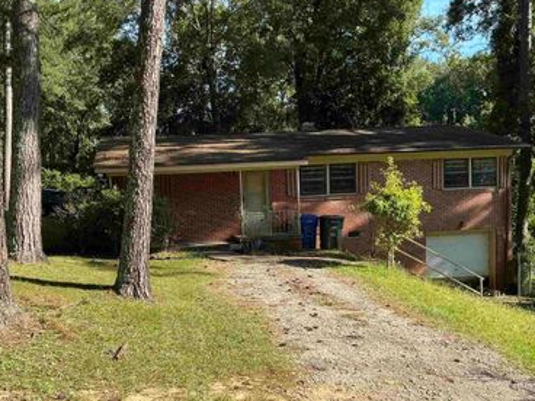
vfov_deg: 37.5
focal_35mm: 38
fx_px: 587
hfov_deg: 48.7
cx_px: 220
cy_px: 254
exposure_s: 1/759
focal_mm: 3
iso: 25
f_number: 1.8
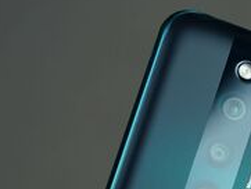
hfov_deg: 10.5
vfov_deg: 8.2
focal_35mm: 179
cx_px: 422
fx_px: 1299
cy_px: 252
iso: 320
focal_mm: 55
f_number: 4
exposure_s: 1/160
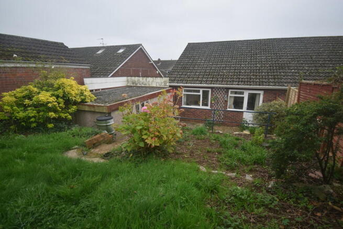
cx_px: 172
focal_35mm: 17
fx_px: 164
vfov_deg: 69.7
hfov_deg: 92.4
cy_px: 114
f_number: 5
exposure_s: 1/100
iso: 400
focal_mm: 11.5
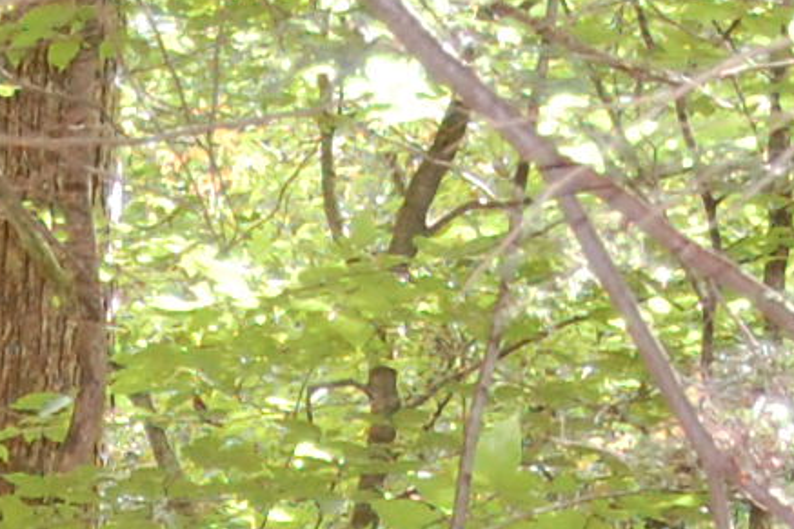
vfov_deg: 4.6
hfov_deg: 7.0
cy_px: 1605
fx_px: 6371
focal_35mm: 289
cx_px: -378
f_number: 4.2
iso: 800
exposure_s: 1/60
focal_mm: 28
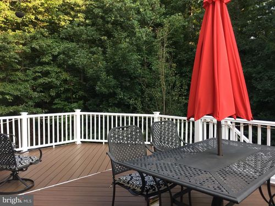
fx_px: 230
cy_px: 103
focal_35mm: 29
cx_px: 138
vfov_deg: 48.2
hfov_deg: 61.7
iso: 32
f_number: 2.2
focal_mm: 4.15
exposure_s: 1/120
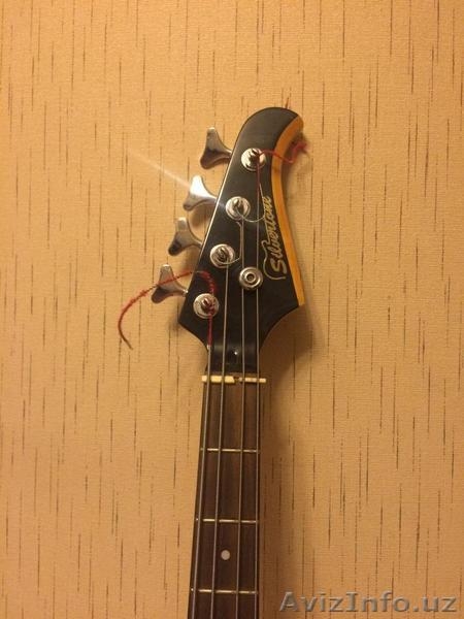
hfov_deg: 48.2
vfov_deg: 61.7
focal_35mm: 29
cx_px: 232
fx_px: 518
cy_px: 310
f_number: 2.2
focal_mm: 4.15
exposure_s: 1/33
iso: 320
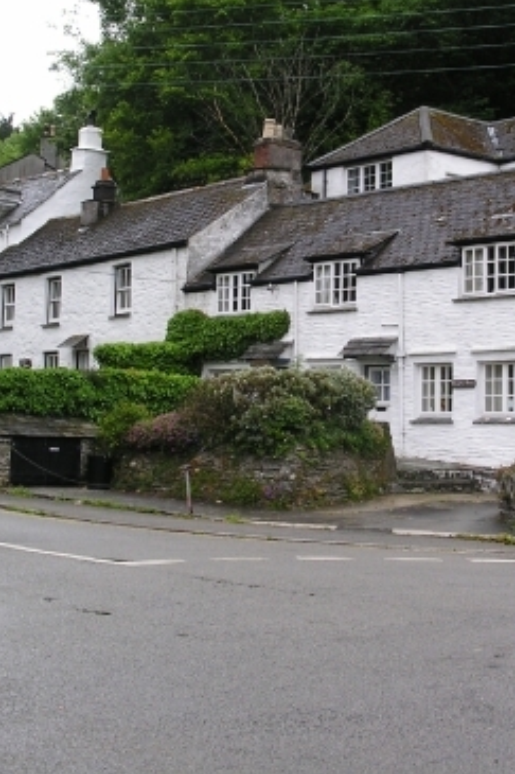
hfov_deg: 20.9
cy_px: 300
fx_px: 1396
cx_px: 309
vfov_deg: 30.9
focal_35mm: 65
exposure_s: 1/90
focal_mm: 7.8
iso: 100
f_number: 5.6
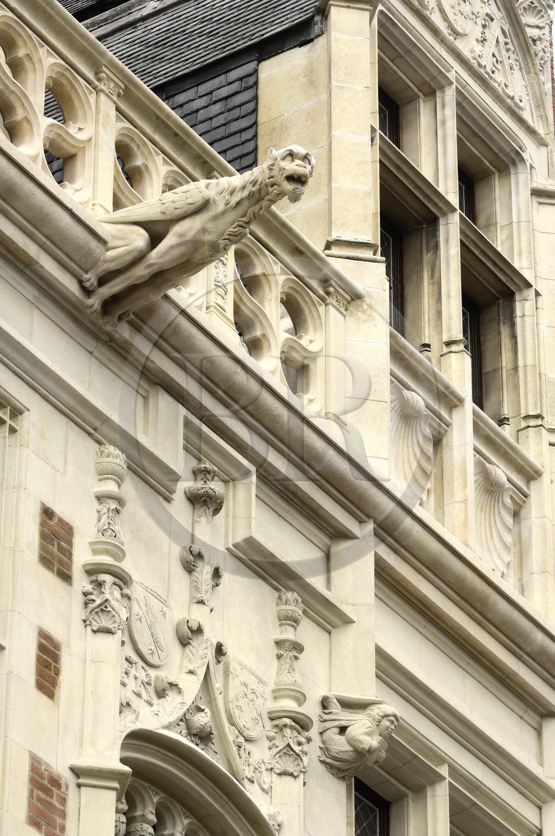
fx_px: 3549
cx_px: 278
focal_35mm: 153
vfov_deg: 13.4
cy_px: 418
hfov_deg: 8.9
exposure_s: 1/160
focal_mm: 102
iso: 100
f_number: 6.7
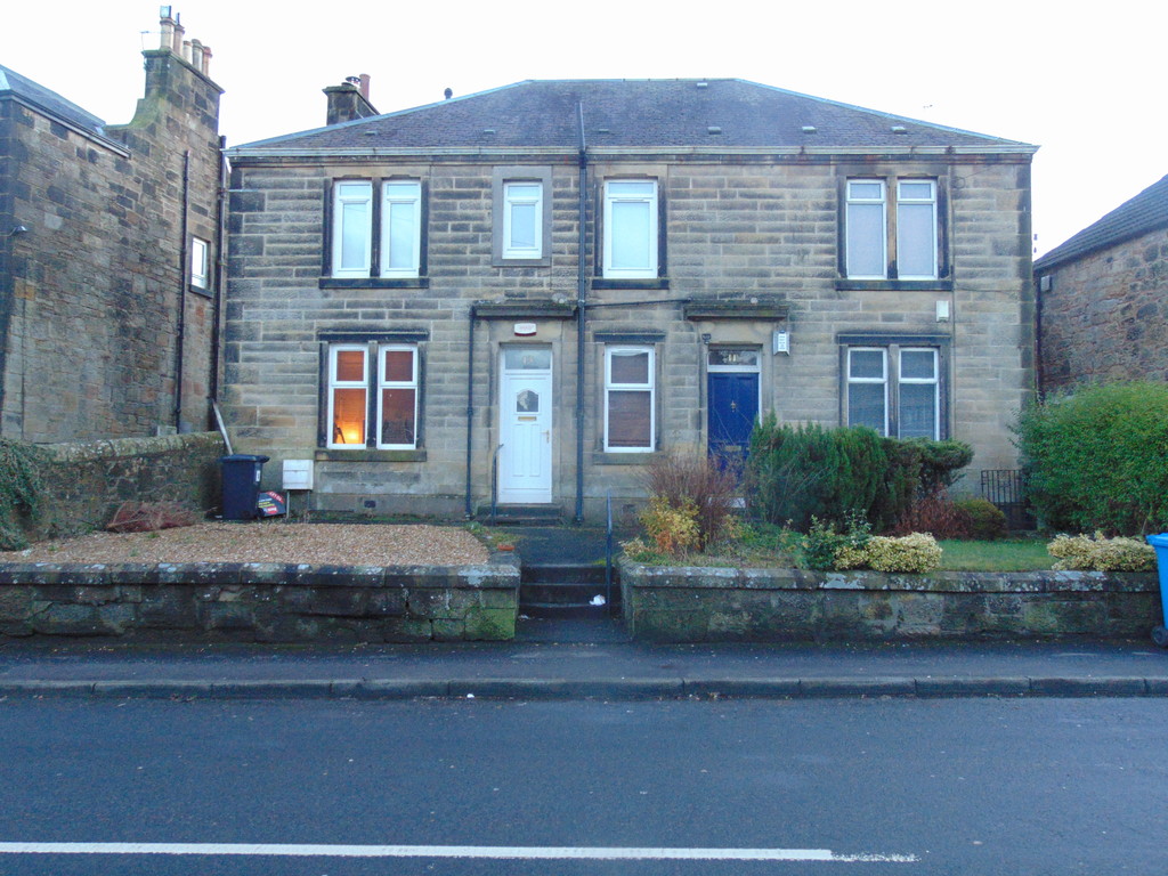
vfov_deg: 46.8
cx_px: 584
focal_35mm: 30
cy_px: 438
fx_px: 1012
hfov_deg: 60.0
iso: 250
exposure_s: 1/50
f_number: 3.1
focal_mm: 5.4
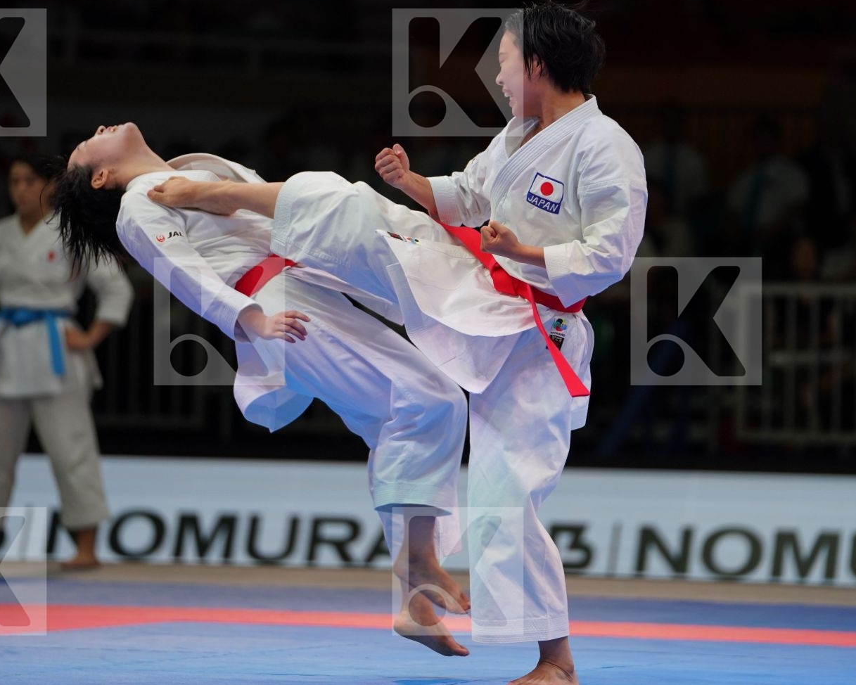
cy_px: 321
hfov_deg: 7.8
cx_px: 458
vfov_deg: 6.3
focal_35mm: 247
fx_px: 6259
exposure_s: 1/1000
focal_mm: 178
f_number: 2.8
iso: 640
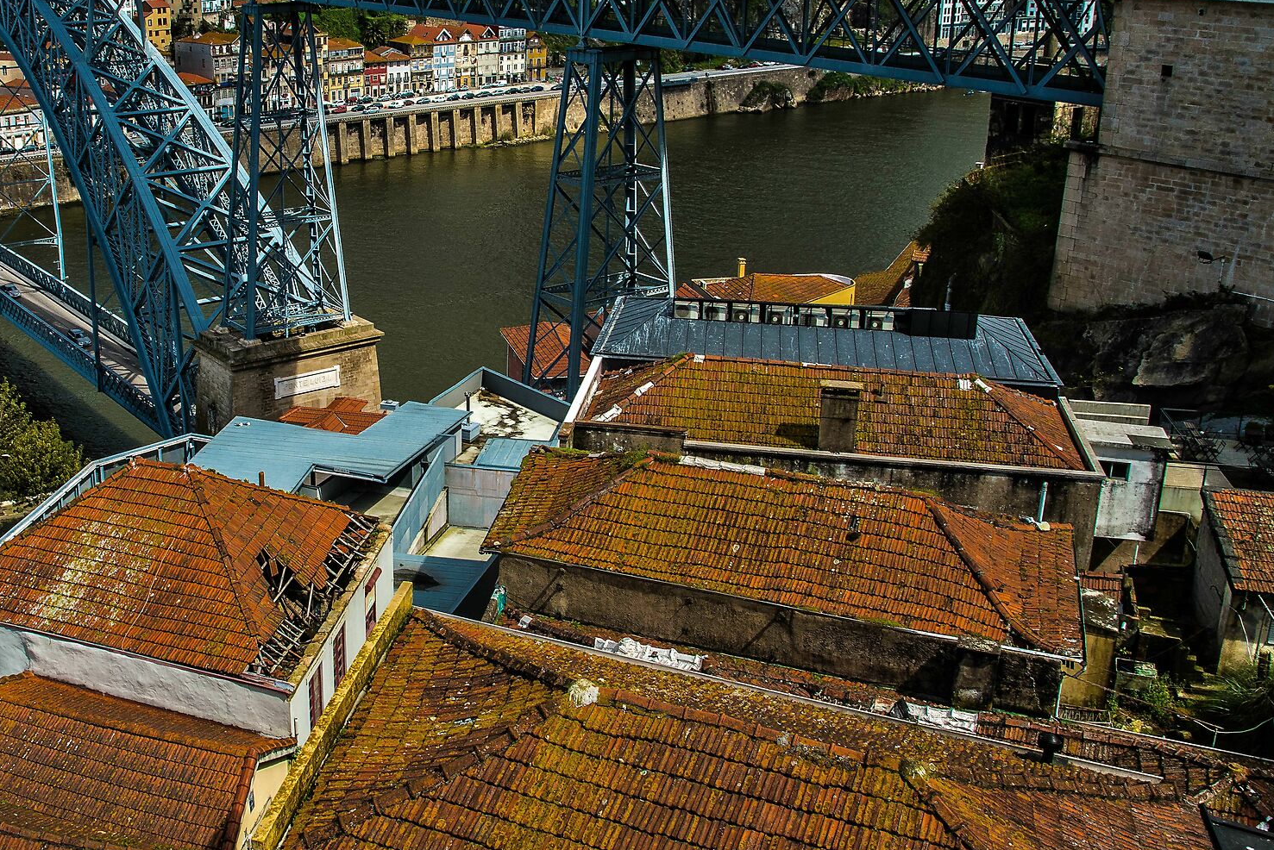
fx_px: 1381
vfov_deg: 34.1
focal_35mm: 39
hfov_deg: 48.4
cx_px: 385
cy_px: 335
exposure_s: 1/125
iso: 320
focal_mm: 24
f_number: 18
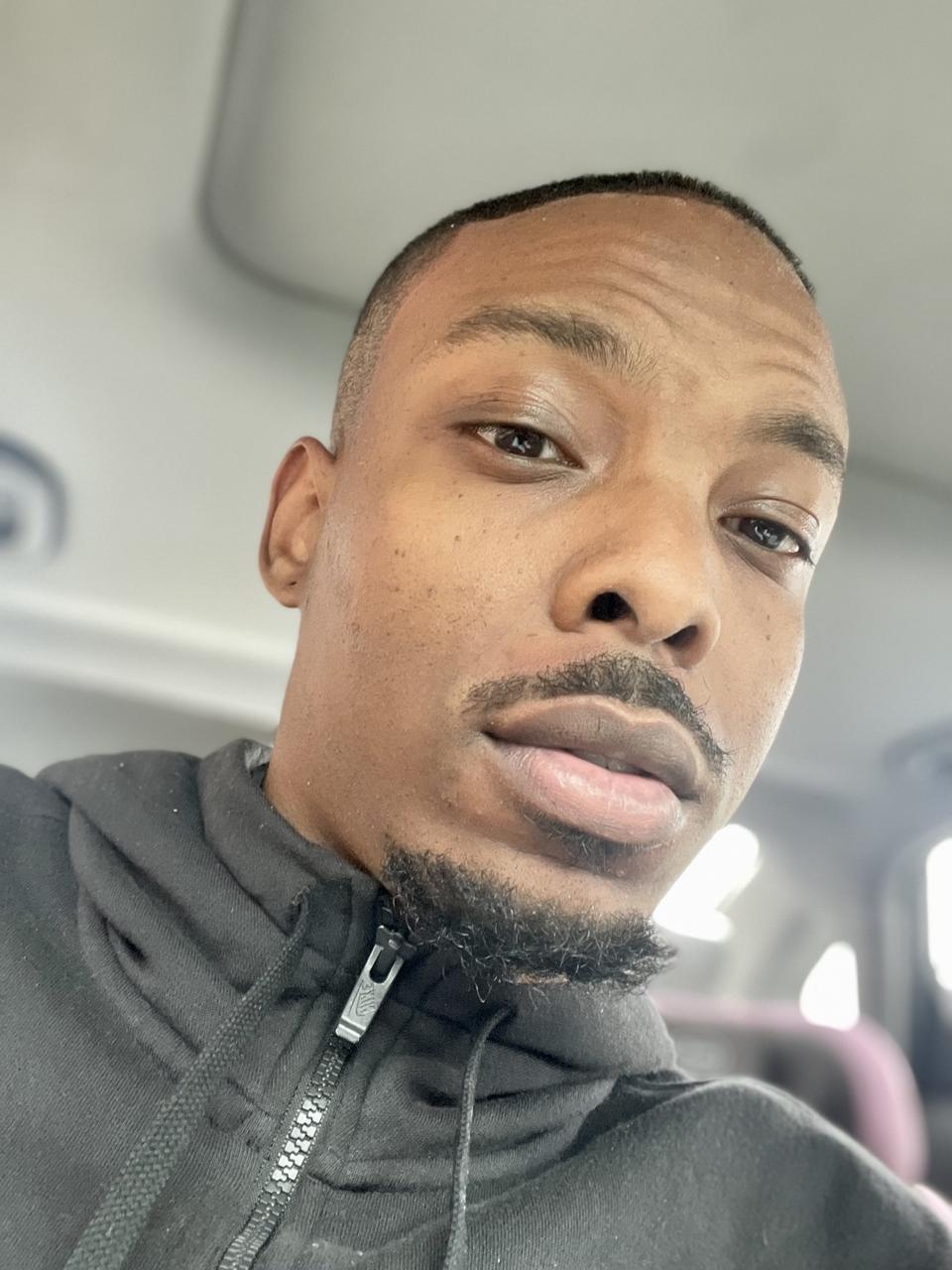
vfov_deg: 60.0
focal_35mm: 30
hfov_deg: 46.8
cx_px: 476
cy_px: 635
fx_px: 1100
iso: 200
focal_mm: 2.71
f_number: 2.2
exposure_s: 1/60
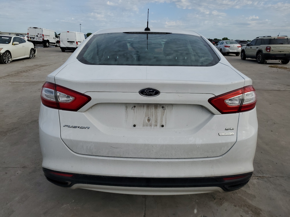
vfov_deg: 53.1
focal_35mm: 26
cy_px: 108
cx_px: 145
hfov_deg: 67.3
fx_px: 218
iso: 50
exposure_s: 1/3333
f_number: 1.5
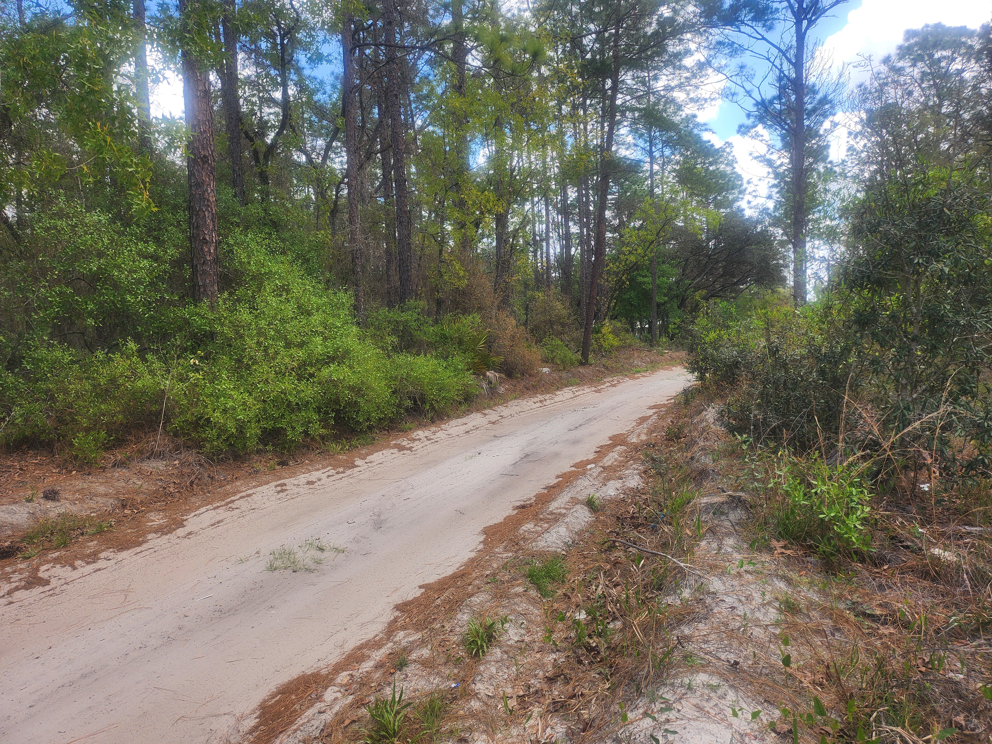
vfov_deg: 56.8
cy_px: 372
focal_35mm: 24
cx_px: 496
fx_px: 688
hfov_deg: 71.6
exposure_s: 1/1064
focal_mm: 5
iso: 50
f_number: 1.8
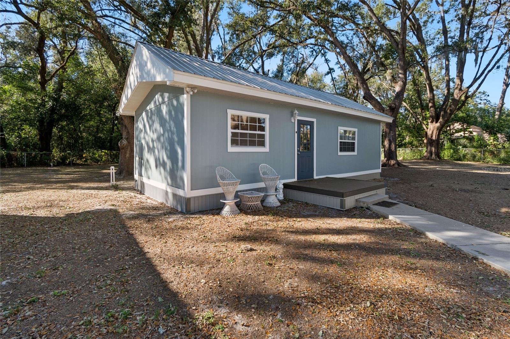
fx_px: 212
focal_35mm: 15
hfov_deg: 100.4
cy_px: 170
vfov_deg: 77.3
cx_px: 255
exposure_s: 1/100
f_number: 7.1
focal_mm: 10
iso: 100
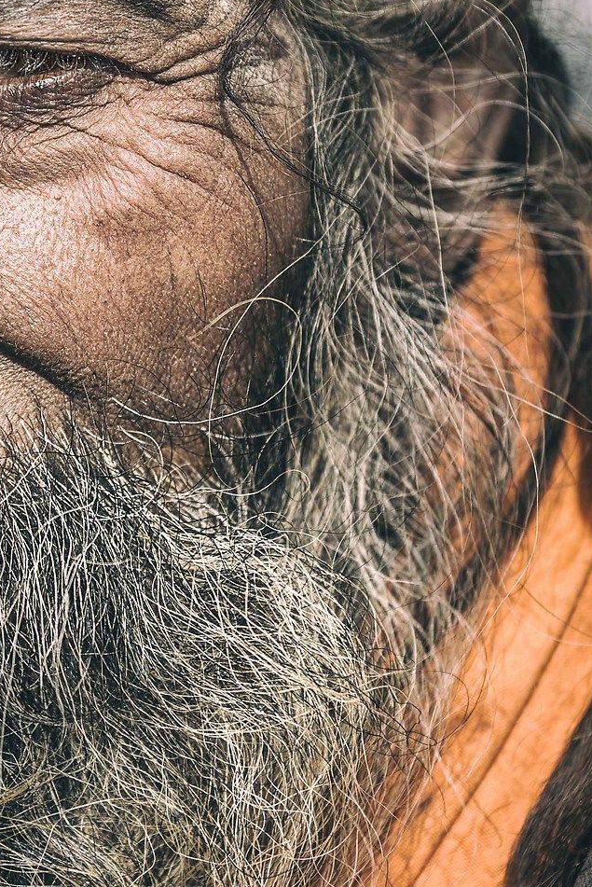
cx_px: -67
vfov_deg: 5.6
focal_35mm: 366
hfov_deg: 3.8
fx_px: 9017
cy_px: 270
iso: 110
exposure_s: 1/640
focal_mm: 145
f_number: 4
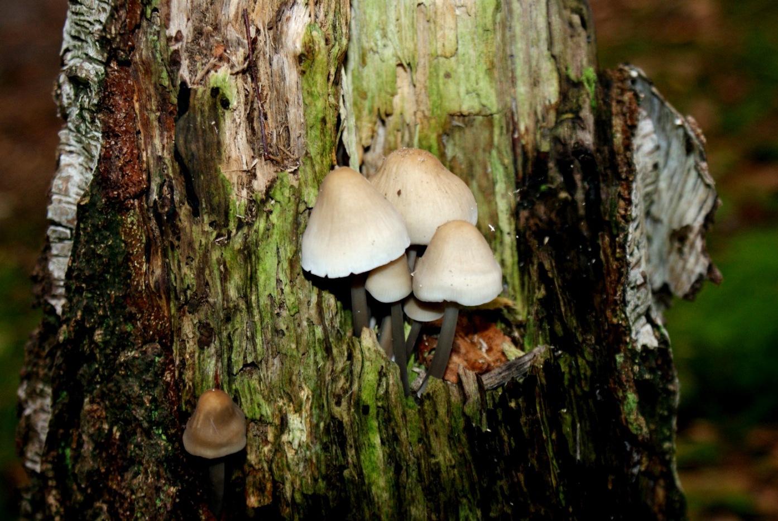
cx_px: 389
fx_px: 1623
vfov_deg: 18.2
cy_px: 260
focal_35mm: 75
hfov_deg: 27.0
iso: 400
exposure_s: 1/80
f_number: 5.6
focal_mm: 50
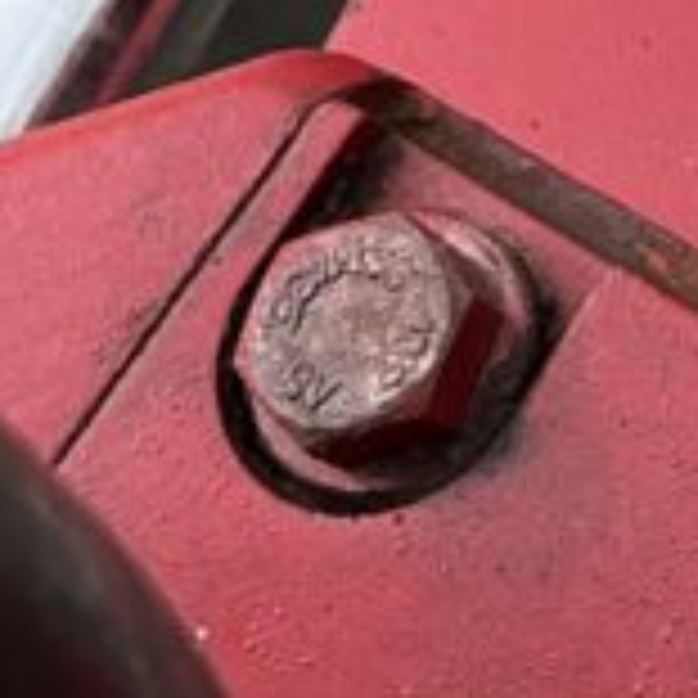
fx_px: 3719
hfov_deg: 9.8
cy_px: -185
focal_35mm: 163
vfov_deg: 10.5
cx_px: 1500
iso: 20
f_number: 1.8
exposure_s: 1/166
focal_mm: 3
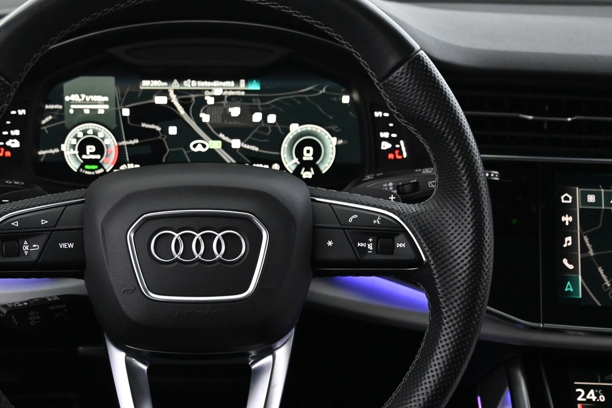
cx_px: 197
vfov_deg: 27.5
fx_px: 833
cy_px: 237
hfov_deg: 39.8
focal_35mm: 49
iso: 4500
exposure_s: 1/40
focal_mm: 22
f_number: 4
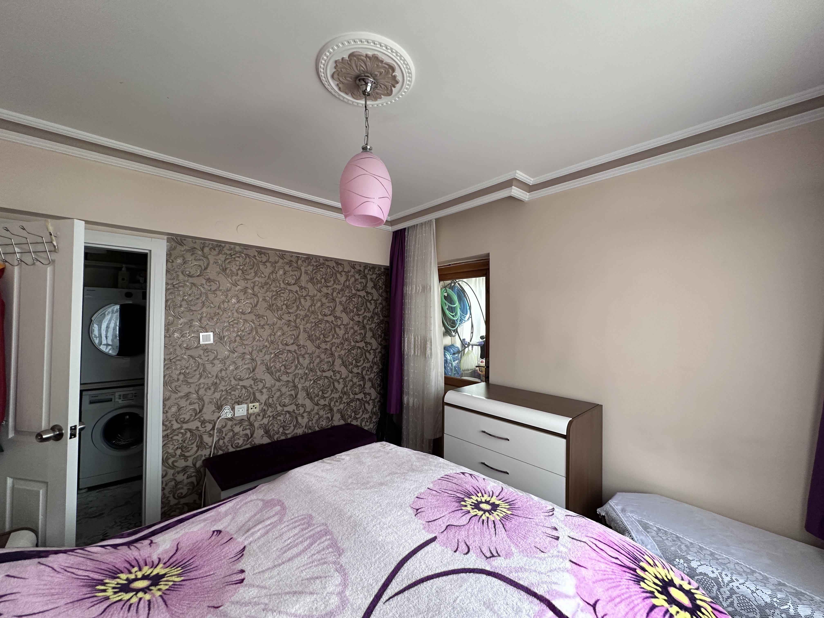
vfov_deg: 85.7
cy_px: 309
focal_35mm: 14
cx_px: 412
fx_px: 333
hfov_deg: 102.1
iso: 200
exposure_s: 1/99
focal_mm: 2.22
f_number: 2.2
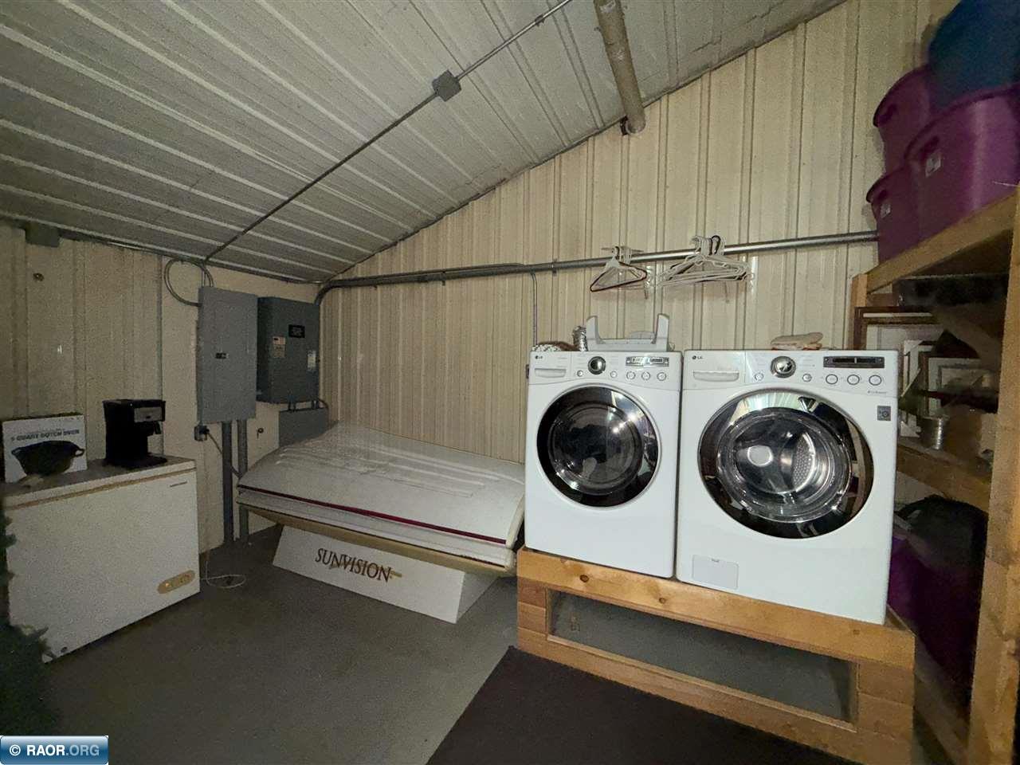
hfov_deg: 102.1
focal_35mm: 14
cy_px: 382
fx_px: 413
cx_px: 510
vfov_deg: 85.7
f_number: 2.2
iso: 320
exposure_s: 1/60
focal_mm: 2.22
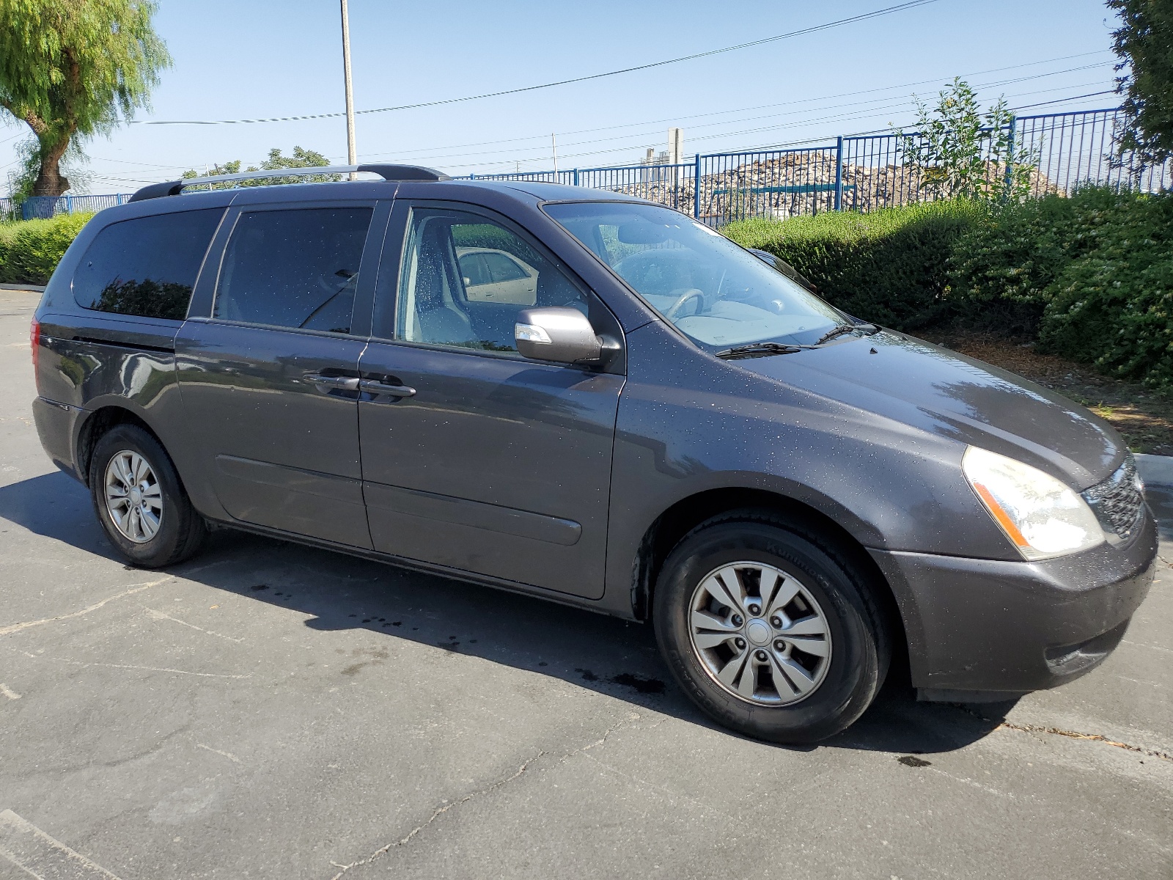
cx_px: 586
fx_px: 881
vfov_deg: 53.1
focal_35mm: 26
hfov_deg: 67.3
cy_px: 440
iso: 50
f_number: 1.5
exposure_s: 1/1667
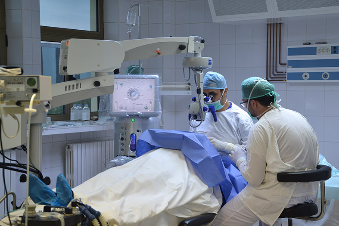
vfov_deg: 18.9
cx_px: 170
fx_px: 678
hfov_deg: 28.1
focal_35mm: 72
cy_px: 113
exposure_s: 1/40
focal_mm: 48
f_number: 4.8
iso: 400
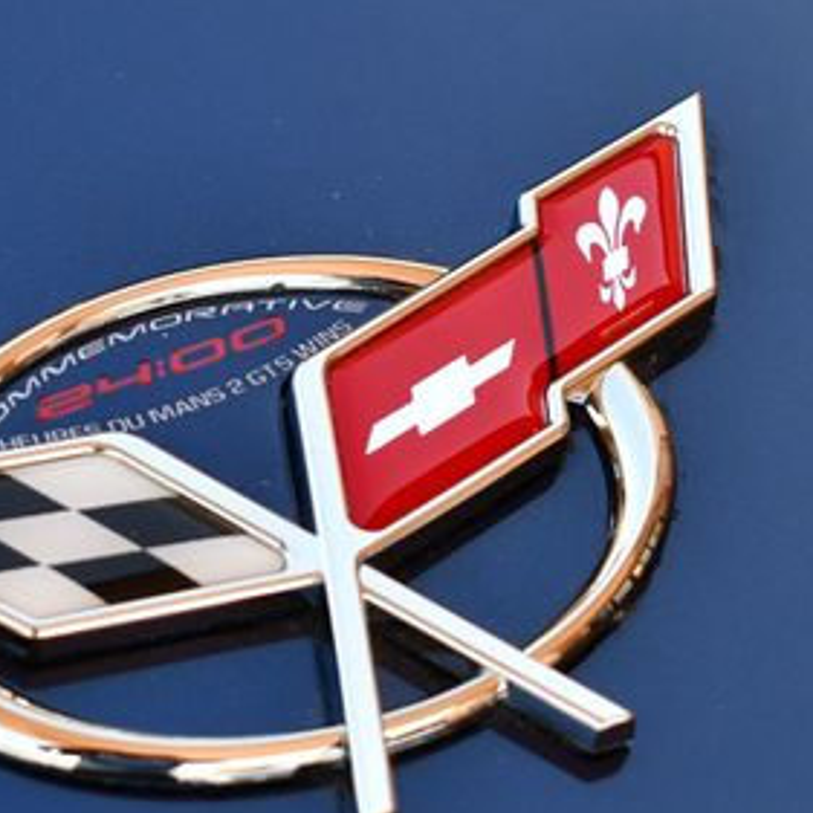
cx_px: 174
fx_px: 3906
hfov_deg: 11.8
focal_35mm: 147
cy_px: 448
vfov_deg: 11.9
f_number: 5.6
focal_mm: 38
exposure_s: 1/250
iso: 400
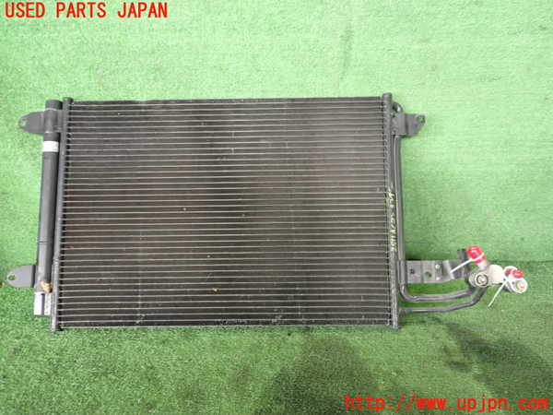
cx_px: 276
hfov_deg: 60.0
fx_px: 479
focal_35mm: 30
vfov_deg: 46.8
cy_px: 208
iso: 320
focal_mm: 5.4
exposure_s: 1/30
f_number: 2.3
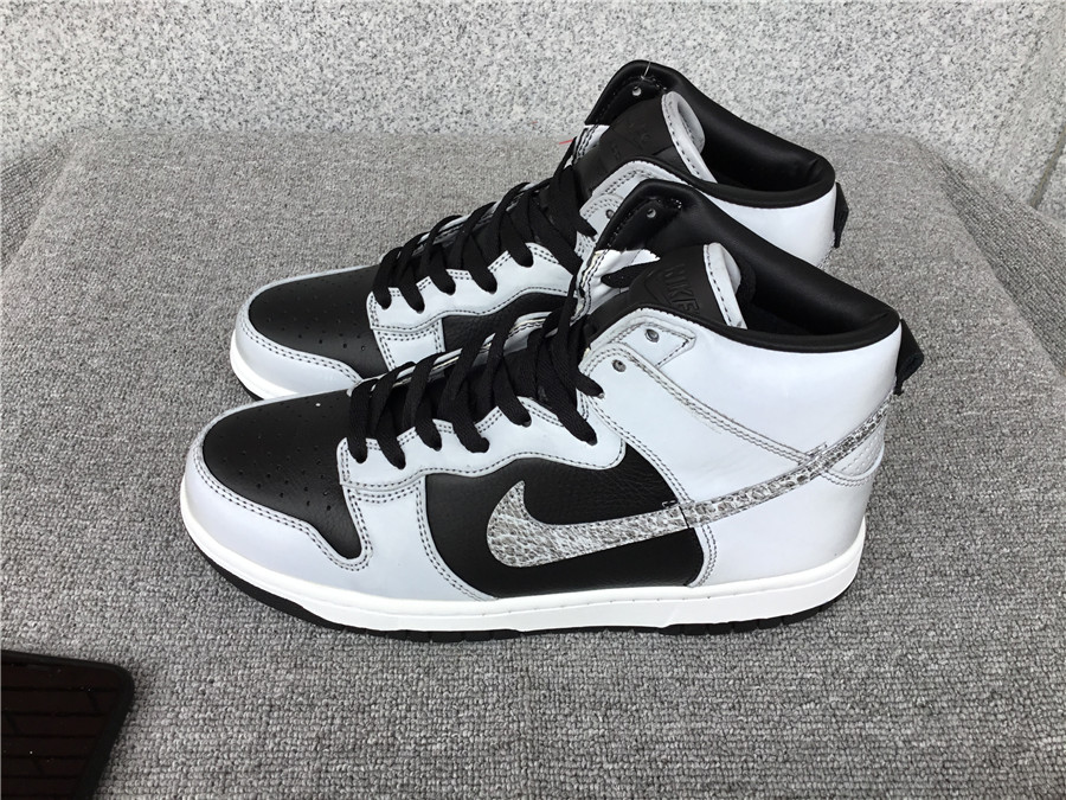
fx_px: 955
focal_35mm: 31
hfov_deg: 58.4
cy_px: 400
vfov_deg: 45.4
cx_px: 533
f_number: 2.4
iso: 25
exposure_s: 1/271
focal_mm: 3.3
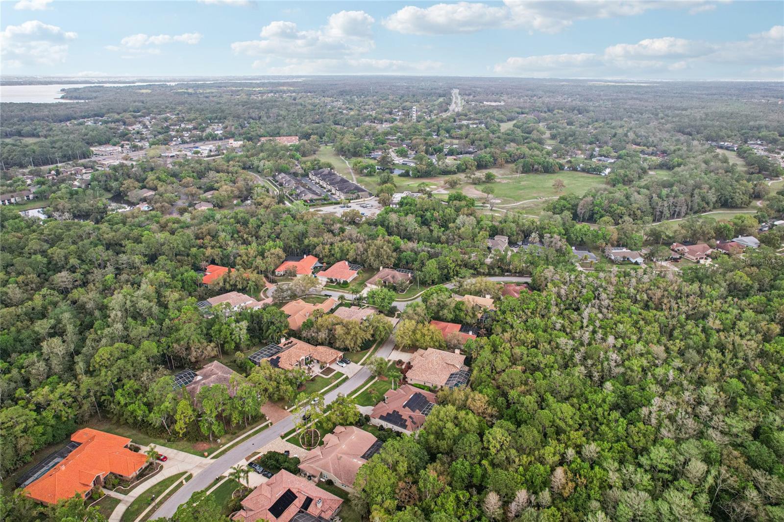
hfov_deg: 78.6
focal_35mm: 22
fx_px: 479
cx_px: 392
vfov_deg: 57.2
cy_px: 261
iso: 400
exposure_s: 1/400
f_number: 2.8
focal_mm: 8.4
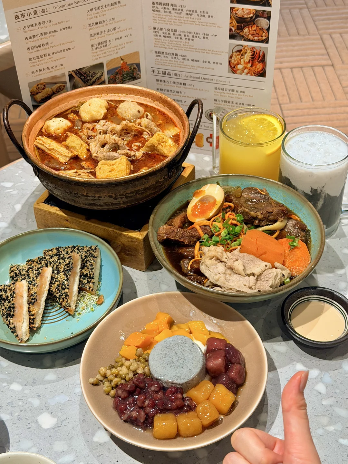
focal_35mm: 48
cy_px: 232
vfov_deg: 39.7
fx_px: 643
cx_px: 174
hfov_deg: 30.3
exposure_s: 1/57
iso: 80
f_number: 1.78
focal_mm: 6.76
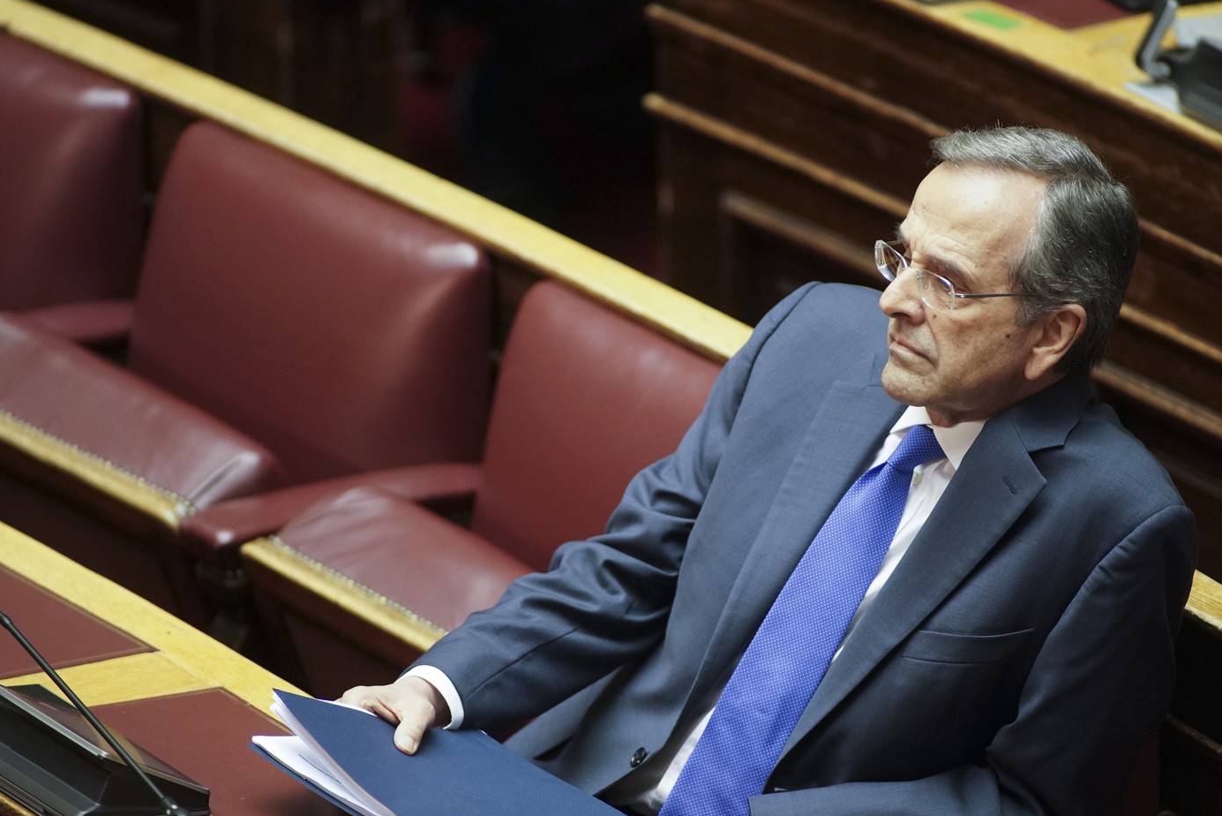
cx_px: 691
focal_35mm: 462
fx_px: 15685
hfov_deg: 4.5
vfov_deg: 3.0
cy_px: 451
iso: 4000
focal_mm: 400
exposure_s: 1/640
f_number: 2.8
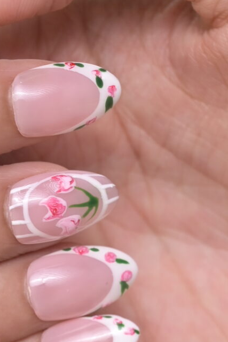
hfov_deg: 4.9
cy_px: 414
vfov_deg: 7.3
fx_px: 2658
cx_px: 48
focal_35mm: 280
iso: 640
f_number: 5.6
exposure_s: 1/125
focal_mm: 70
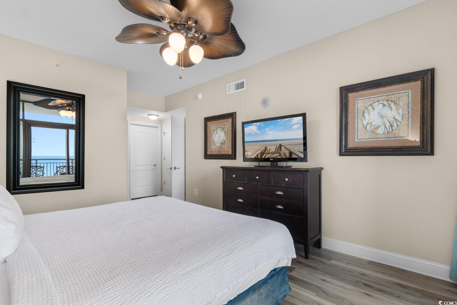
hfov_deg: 96.7
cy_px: 152
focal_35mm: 16
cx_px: 228
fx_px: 203
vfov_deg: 73.7
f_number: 4.8
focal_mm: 11
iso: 100
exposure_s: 1/8
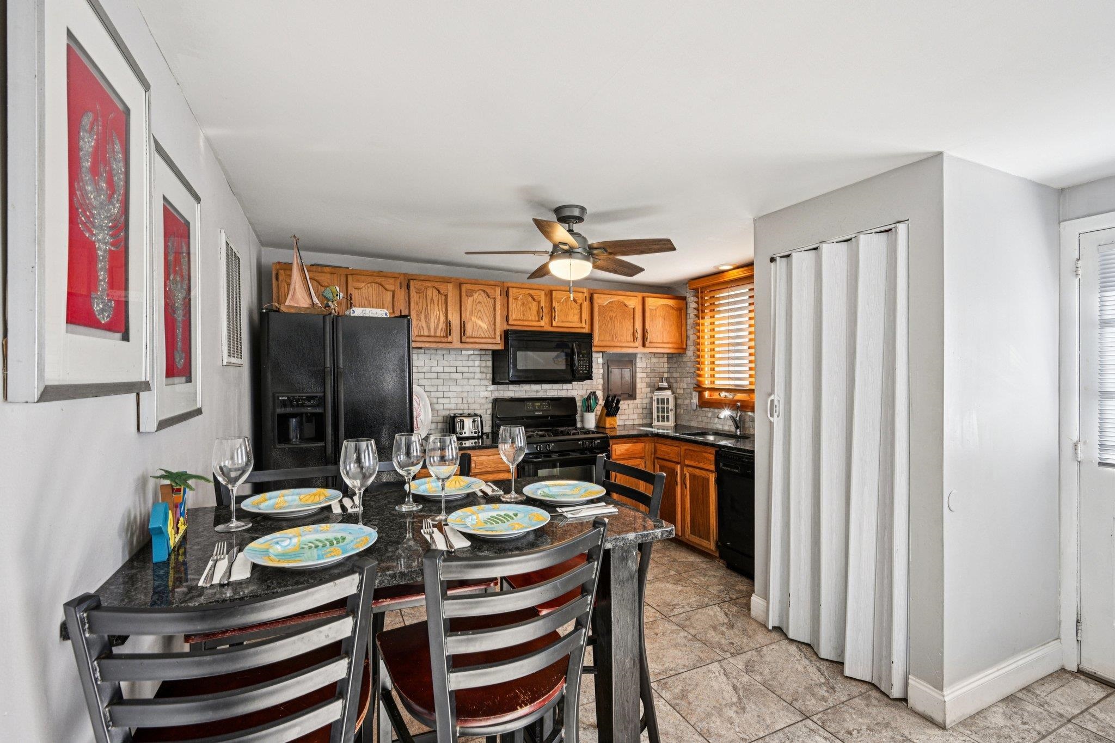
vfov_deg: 73.7
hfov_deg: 96.7
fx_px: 495
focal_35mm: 16
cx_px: 558
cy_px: 372
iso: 800
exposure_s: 1/125
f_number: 8
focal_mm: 16
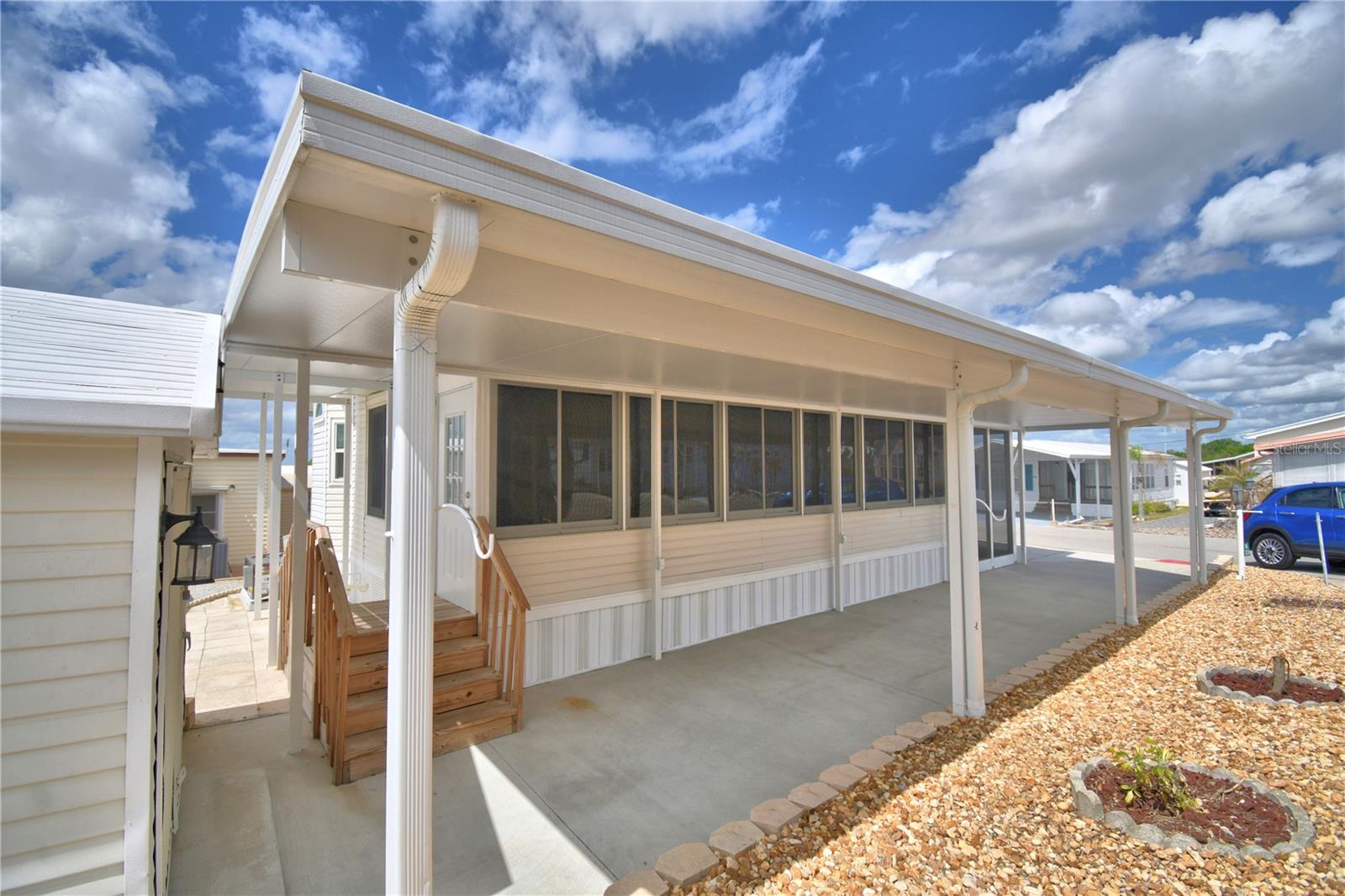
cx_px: 672
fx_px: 560
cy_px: 448
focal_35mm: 15
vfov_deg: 77.3
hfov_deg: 100.4
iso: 100
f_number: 4.5
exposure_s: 1/1600
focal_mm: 10
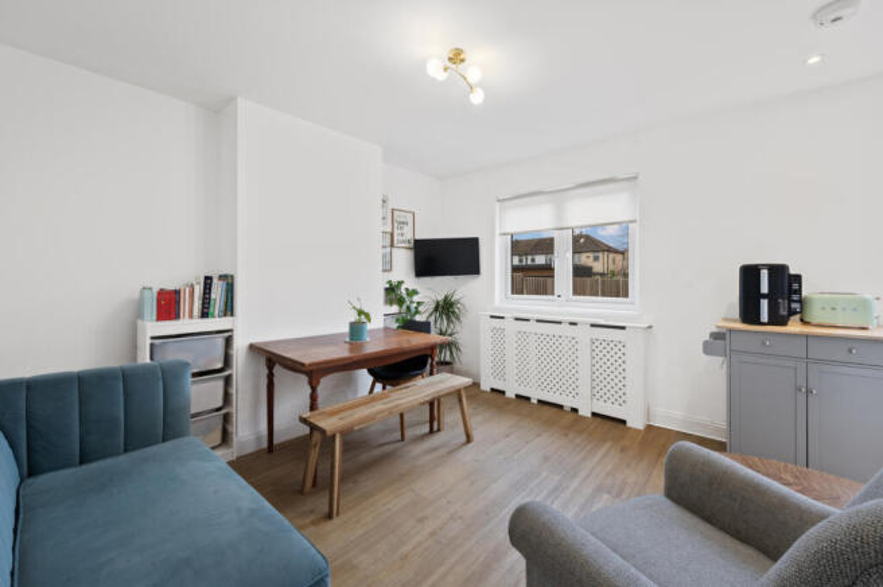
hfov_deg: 104.3
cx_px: 442
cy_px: 294
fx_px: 343
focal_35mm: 14
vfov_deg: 81.1
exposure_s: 1.6
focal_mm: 14
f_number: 16
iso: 200
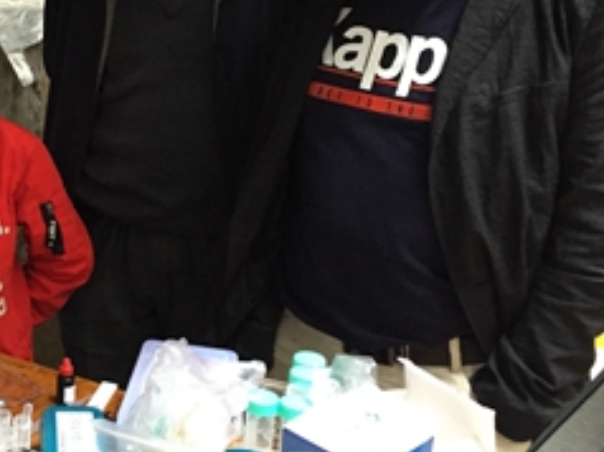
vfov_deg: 23.9
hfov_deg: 30.1
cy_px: 146
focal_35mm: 61
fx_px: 1063
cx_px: 38
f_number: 2.2
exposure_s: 1/33
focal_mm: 4.15
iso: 320
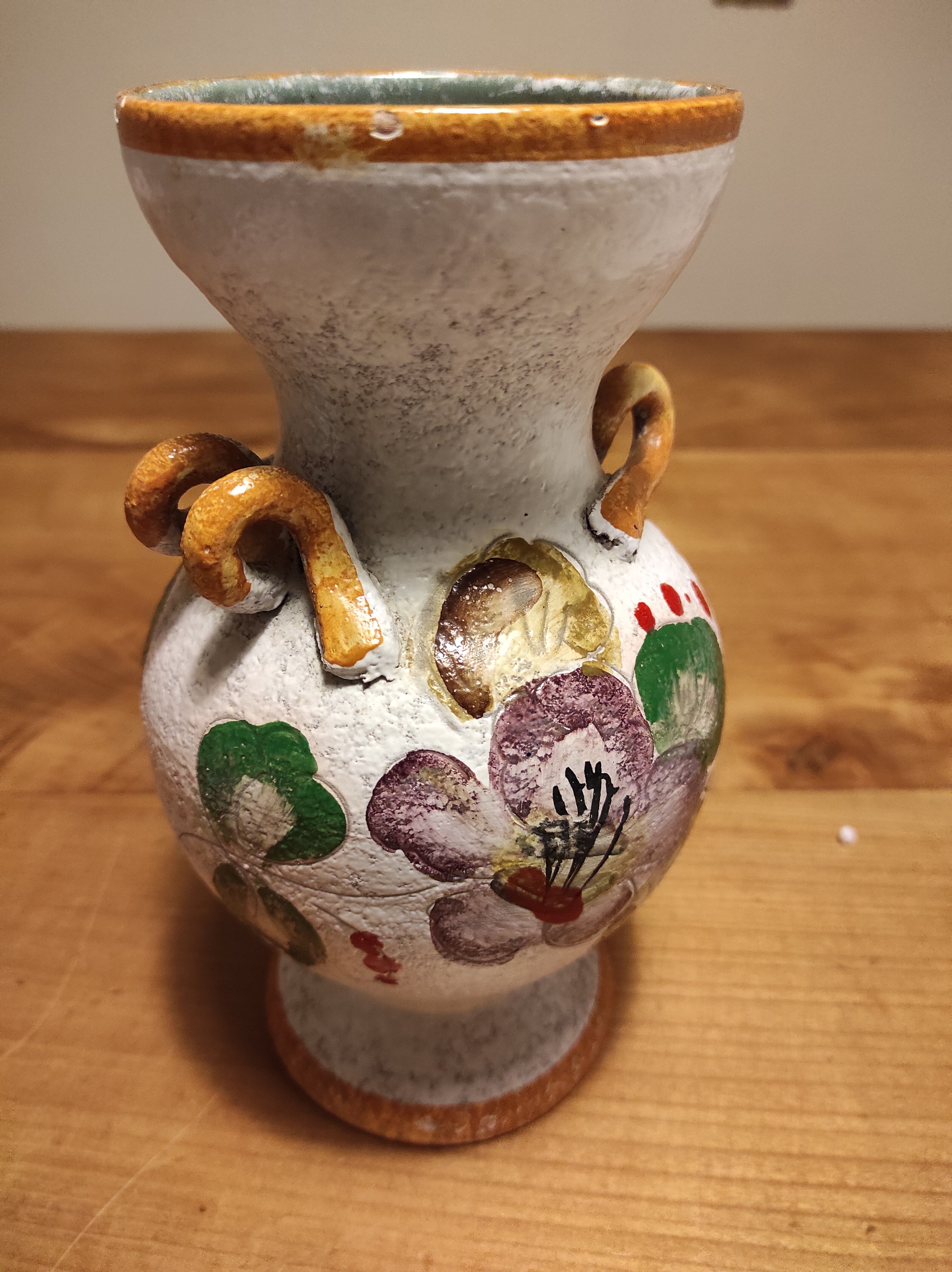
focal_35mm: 25
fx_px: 918
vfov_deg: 69.4
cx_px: 476
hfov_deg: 54.8
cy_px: 636
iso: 1125
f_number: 1.89
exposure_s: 1/33
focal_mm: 5.43
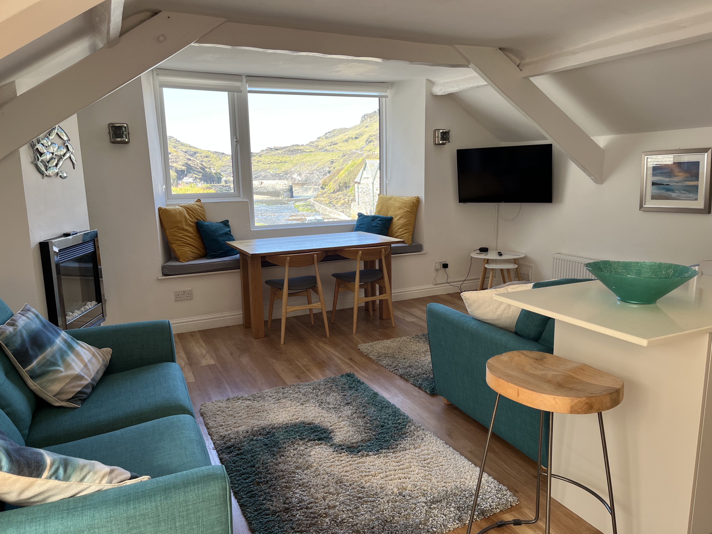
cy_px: 267
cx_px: 356
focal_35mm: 26
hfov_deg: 67.3
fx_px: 535
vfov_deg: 53.1
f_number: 1.6
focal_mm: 5.1
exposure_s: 1/172
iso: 50
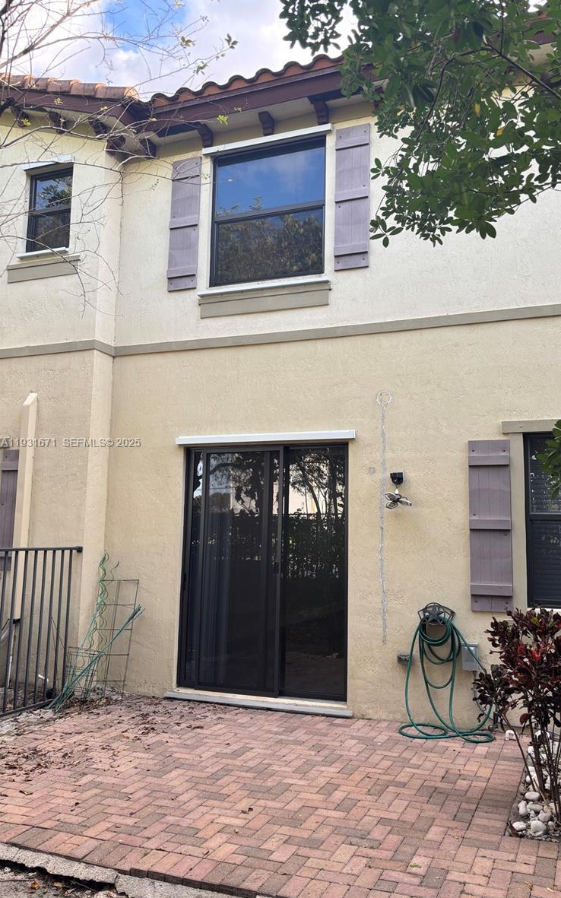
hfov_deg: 44.3
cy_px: 443
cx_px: 341
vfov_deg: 66.5
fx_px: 685
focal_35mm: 28
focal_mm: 5.96
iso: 40
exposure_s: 1/155
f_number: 1.6
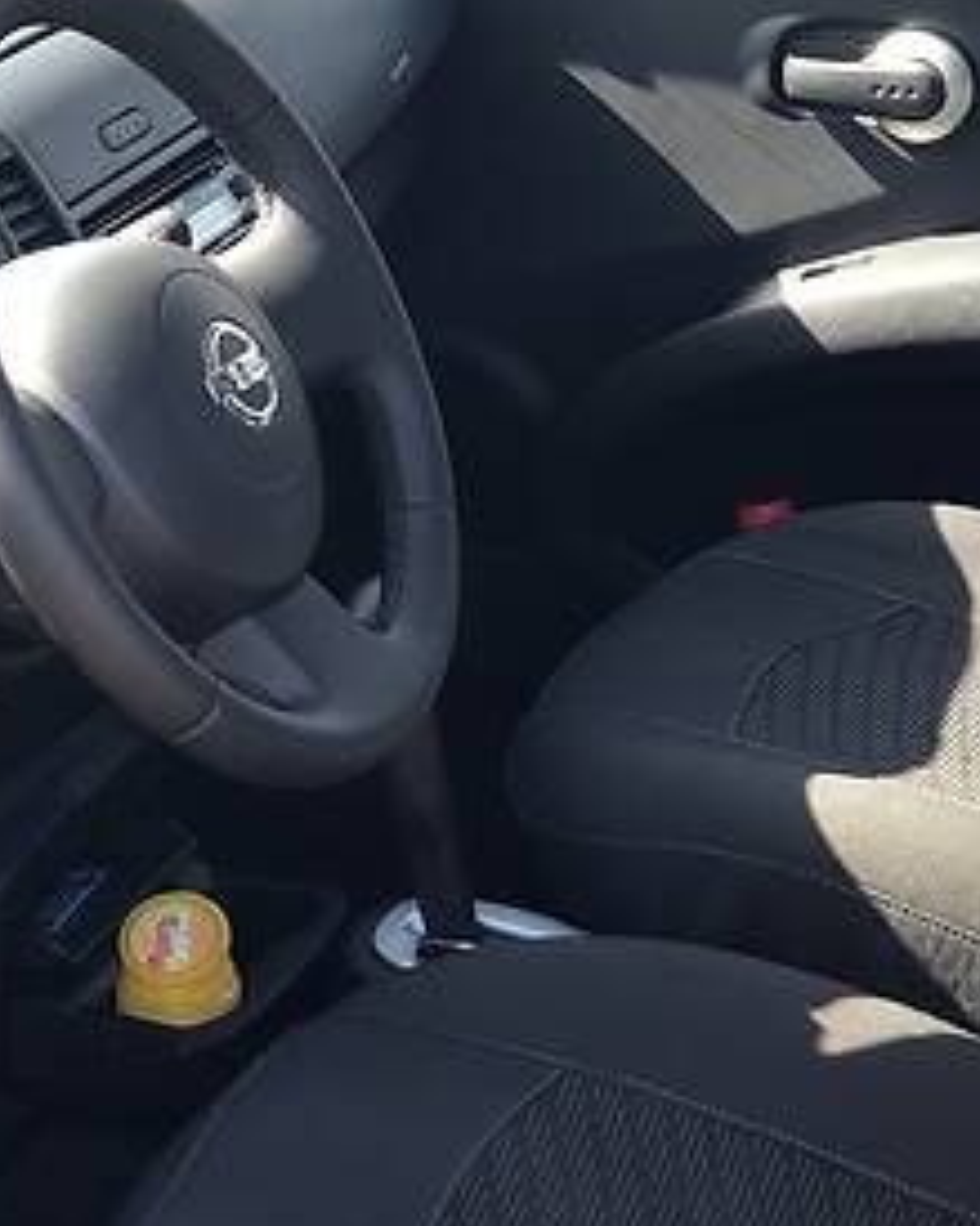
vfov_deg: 17.3
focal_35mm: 111
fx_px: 4027
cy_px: 658
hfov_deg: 13.8
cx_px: 309
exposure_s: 1/60
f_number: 2.4
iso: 20
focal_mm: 6
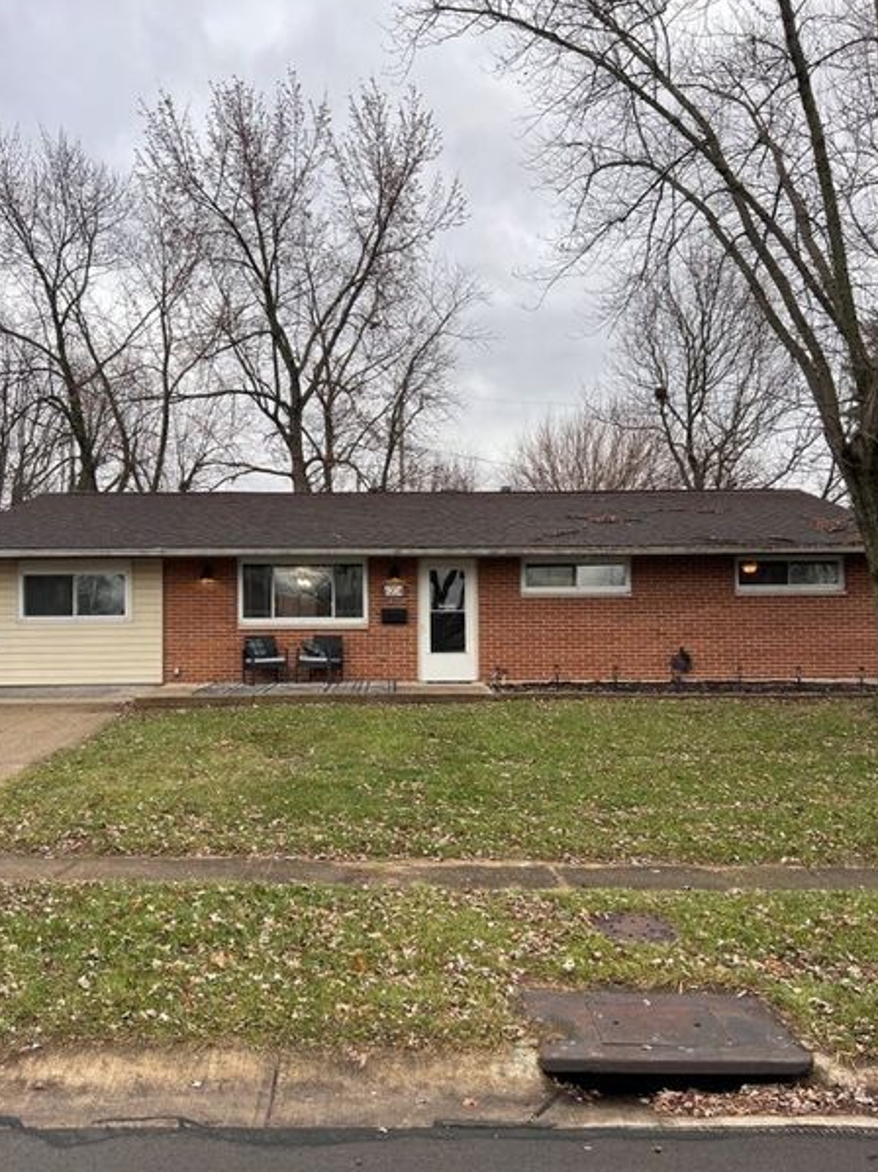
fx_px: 981
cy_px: 634
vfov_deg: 61.6
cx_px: 415
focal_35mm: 29
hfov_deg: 48.2
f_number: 1.5
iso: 50
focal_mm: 5.7
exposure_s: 1/581
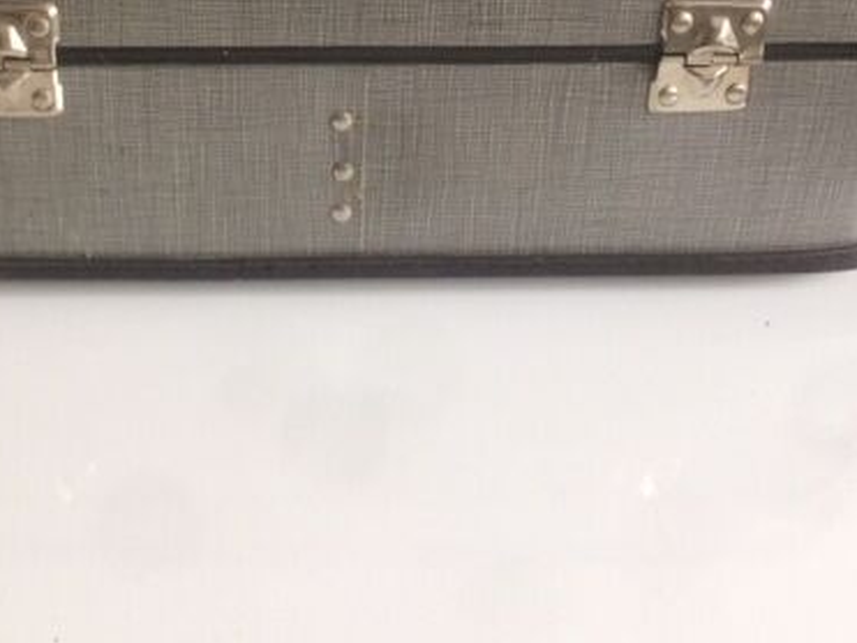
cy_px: 106
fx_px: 1237
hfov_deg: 37.9
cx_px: 307
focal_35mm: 50
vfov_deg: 28.3
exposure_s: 1/33
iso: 80
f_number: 2.2
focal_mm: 4.15
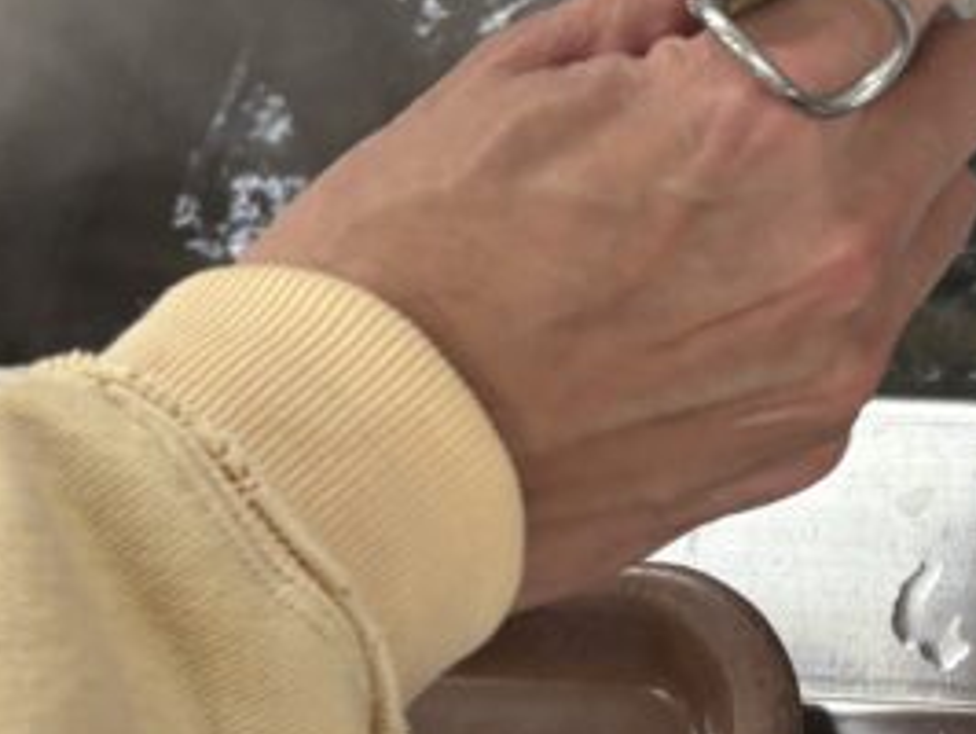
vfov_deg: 14.4
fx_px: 2822
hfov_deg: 17.9
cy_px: -99
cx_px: 1380
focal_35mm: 100
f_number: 1.6
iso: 125
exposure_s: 1/60
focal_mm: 5.96
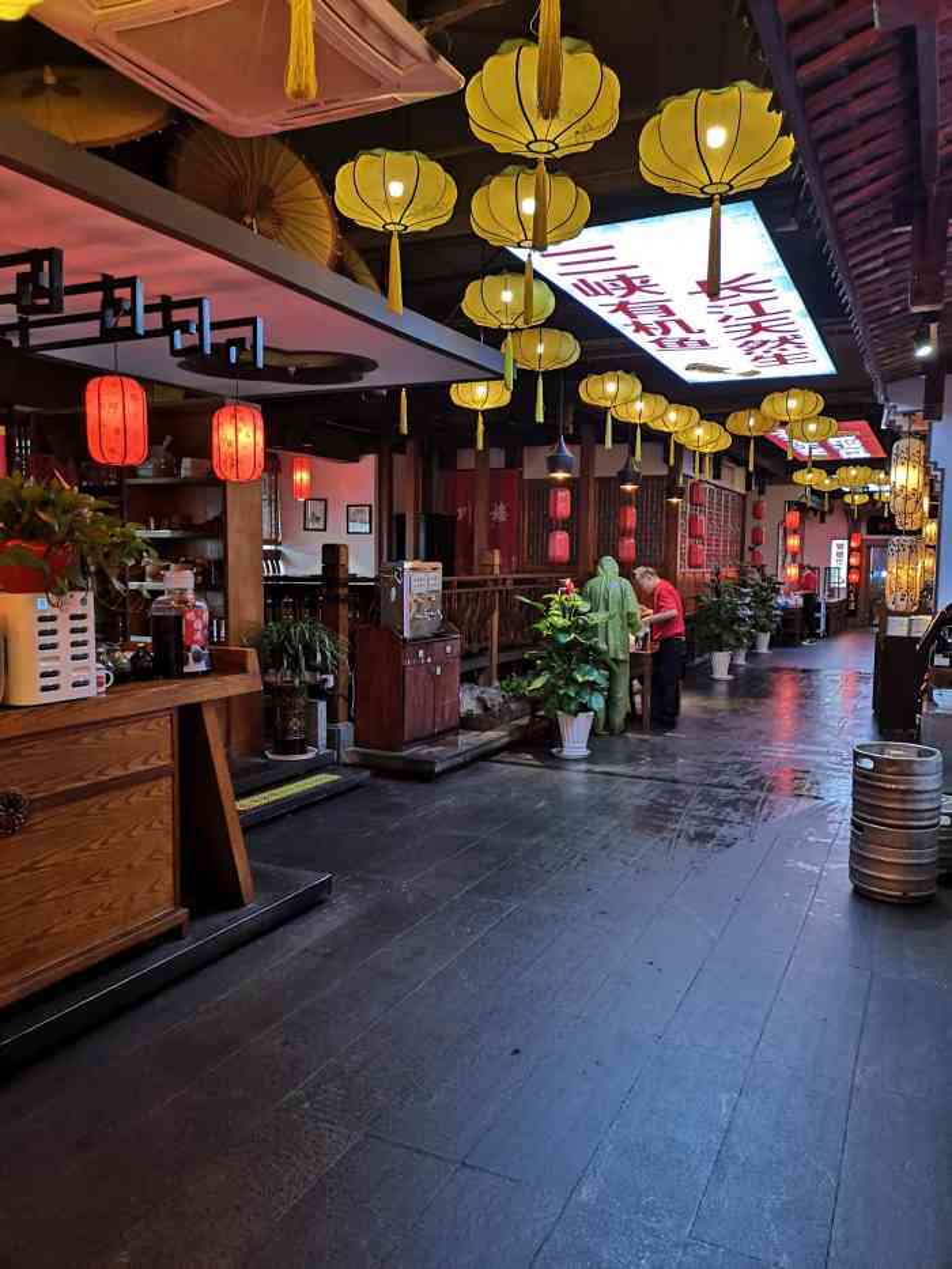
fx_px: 953
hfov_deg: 53.1
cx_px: 476
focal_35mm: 26
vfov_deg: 67.3
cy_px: 634
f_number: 1.8
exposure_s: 1/33.3
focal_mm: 4.75
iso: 200
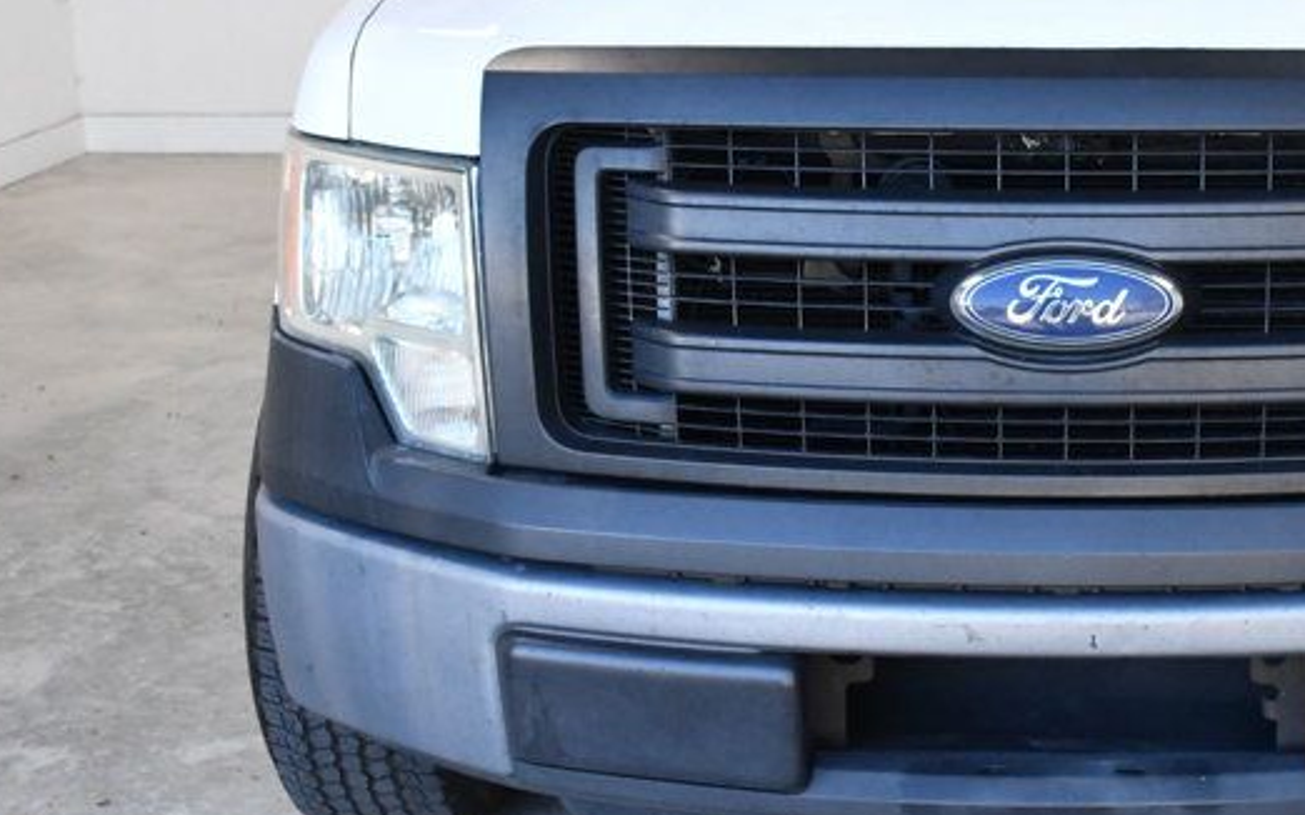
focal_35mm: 68
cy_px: 265
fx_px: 2418
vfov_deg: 19.1
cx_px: 1045
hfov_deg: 29.5
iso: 2500
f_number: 9
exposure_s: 1/320
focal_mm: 23
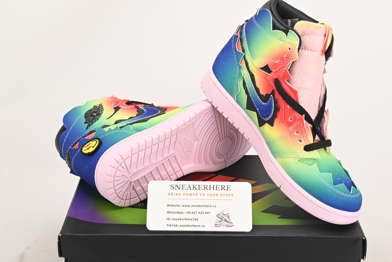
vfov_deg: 20.9
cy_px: 160
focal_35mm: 65
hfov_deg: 30.9
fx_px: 708
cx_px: 204
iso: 100
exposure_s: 1/200
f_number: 11
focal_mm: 46
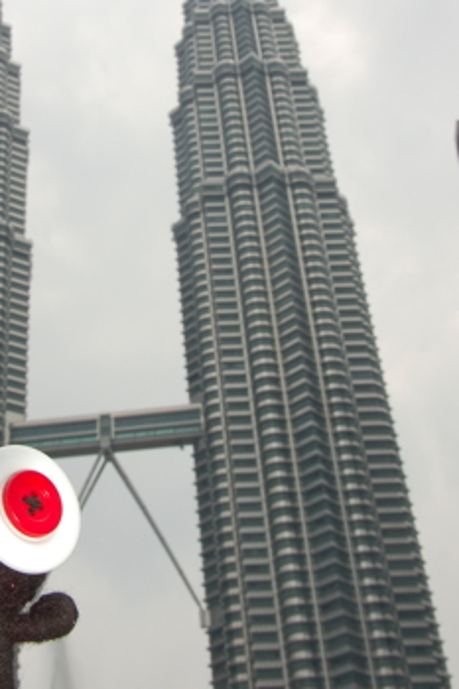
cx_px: 146
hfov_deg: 20.5
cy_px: 209
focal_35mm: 66
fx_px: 1263
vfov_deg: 30.2
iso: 200
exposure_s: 1/80
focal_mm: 28
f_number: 22
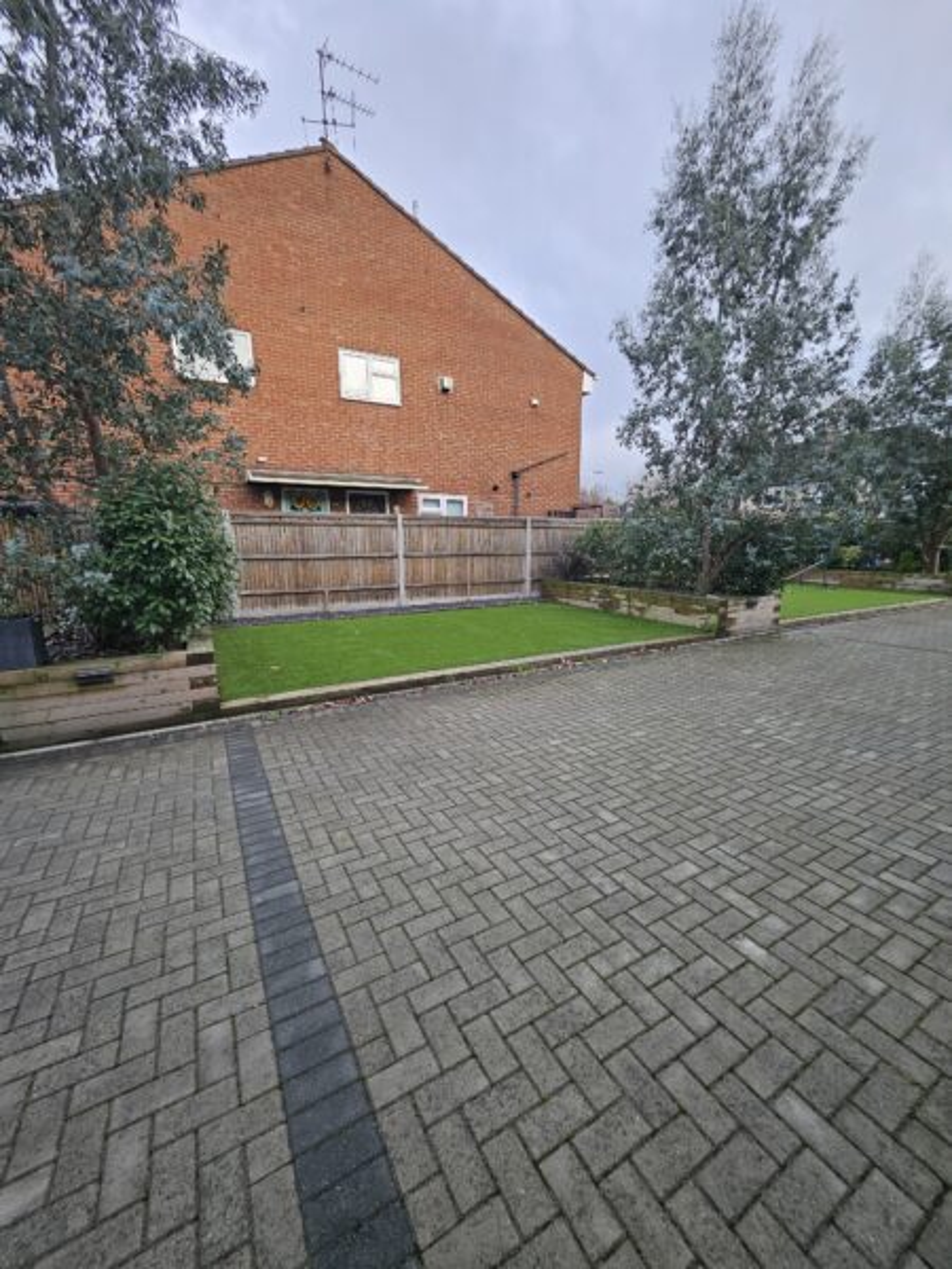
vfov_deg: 106.2
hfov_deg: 89.9
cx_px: 476
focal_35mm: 13
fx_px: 477
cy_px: 634
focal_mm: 1.74
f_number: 2.2
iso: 40
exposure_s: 1/100
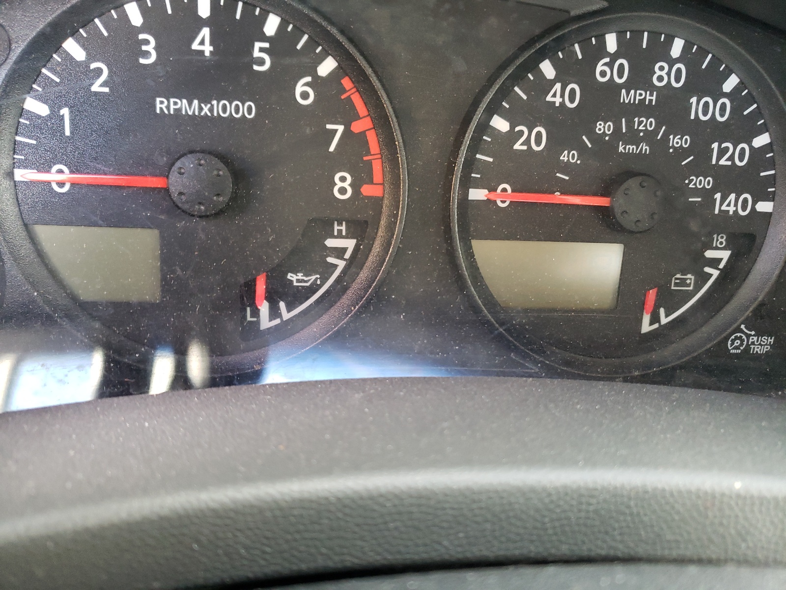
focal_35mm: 26
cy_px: 295
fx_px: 590
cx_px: 393
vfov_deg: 53.1
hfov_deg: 67.3
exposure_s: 1/60.2
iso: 251
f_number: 1.5
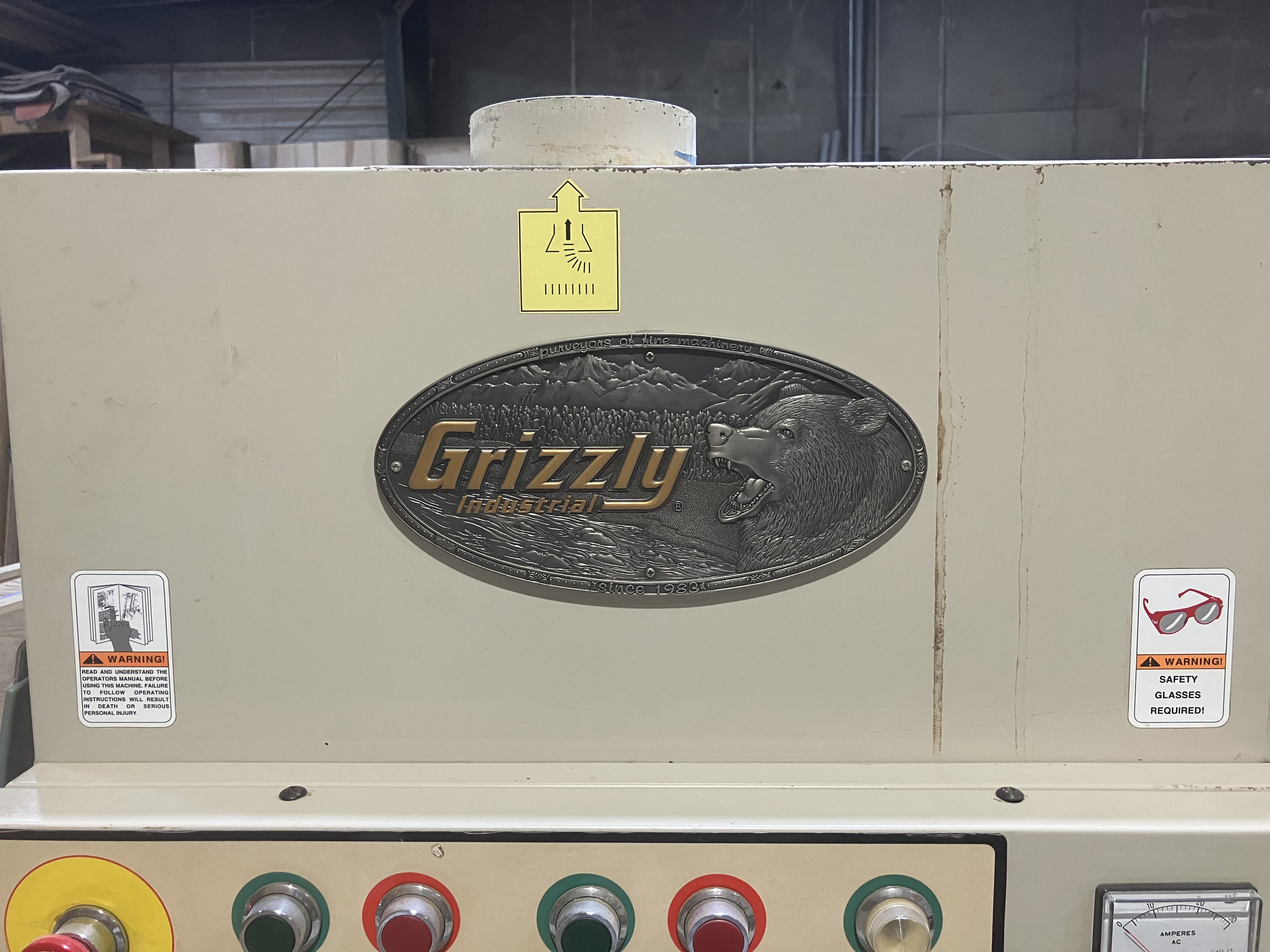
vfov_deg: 49.7
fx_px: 1027
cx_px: 635
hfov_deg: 63.4
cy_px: 476
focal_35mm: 28
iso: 100
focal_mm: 3.99
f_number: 1.8
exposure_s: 1/60
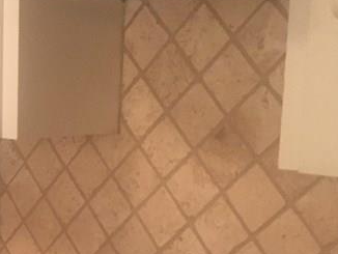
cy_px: 208
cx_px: -67
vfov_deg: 16.1
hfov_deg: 20.2
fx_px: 889
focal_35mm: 91
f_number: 2.2
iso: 250
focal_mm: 4.15
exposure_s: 1/17
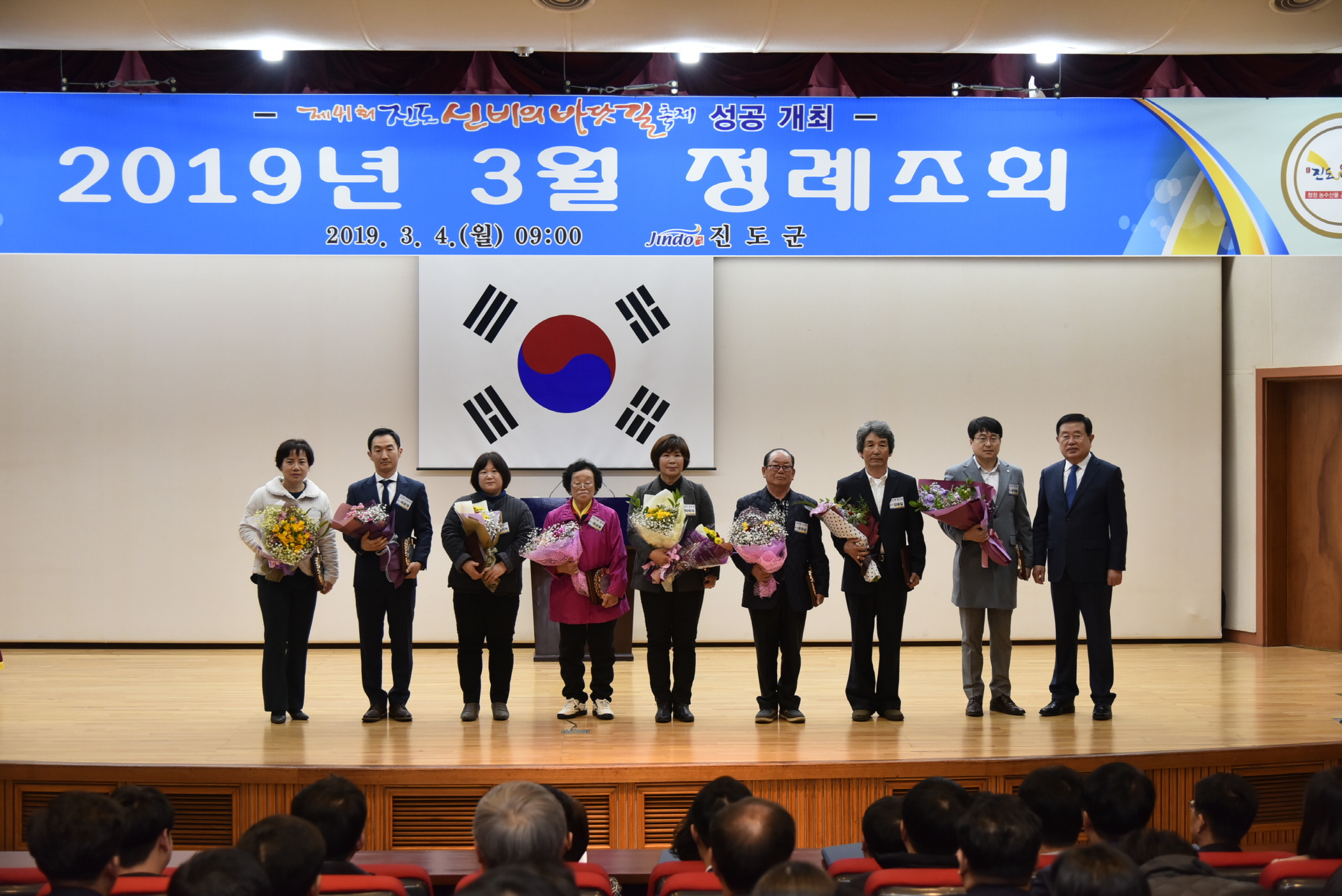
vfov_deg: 26.0
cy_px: 448
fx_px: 1939
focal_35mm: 52
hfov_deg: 38.2
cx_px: 671
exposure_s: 1/125
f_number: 4
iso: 1000
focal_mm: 52
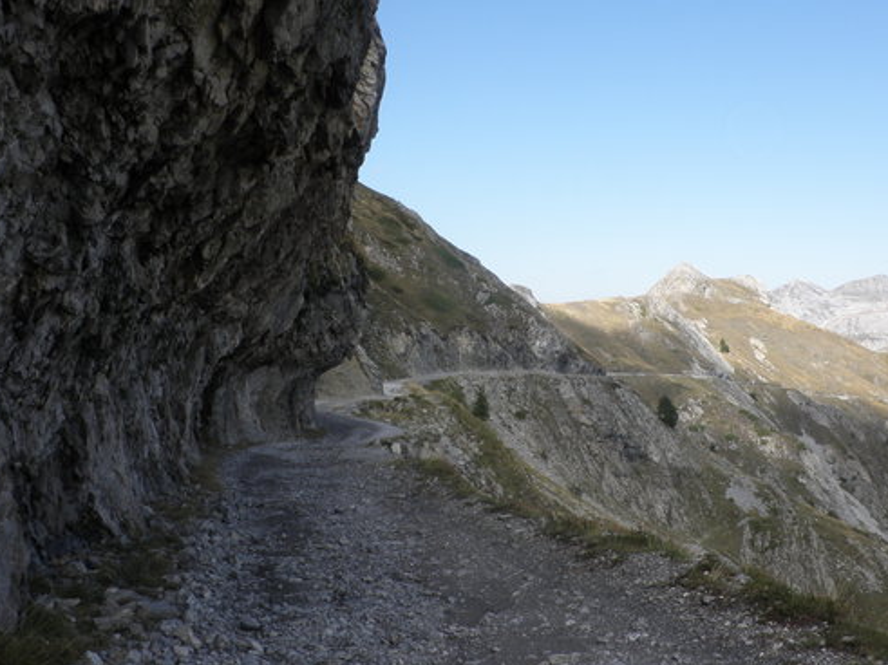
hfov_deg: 42.9
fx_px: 1128
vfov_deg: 32.8
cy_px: 305
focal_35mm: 44
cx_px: 461
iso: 64
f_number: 5.6
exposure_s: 1/160
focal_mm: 6.3
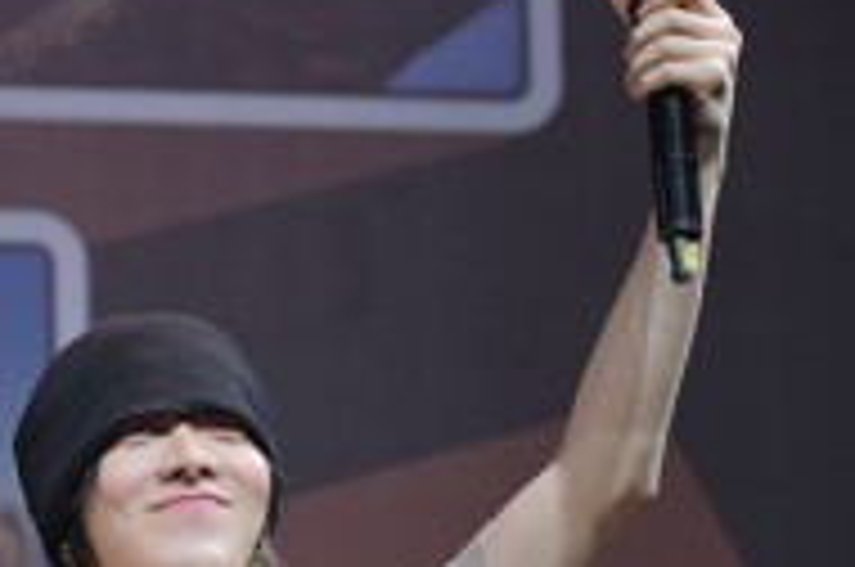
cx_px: 189
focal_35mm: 369
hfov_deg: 5.6
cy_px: 614
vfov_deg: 3.7
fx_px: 8749
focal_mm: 140
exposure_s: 1/125
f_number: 2.8
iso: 80
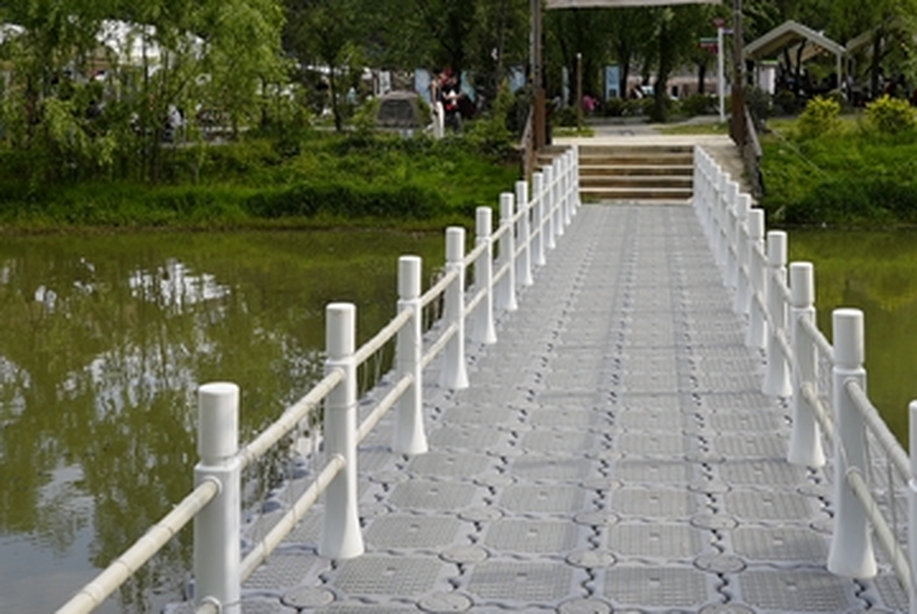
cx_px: 502
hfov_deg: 39.5
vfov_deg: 26.1
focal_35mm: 50
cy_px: 45
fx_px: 1275
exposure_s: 1/200
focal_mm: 25
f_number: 5
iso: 80
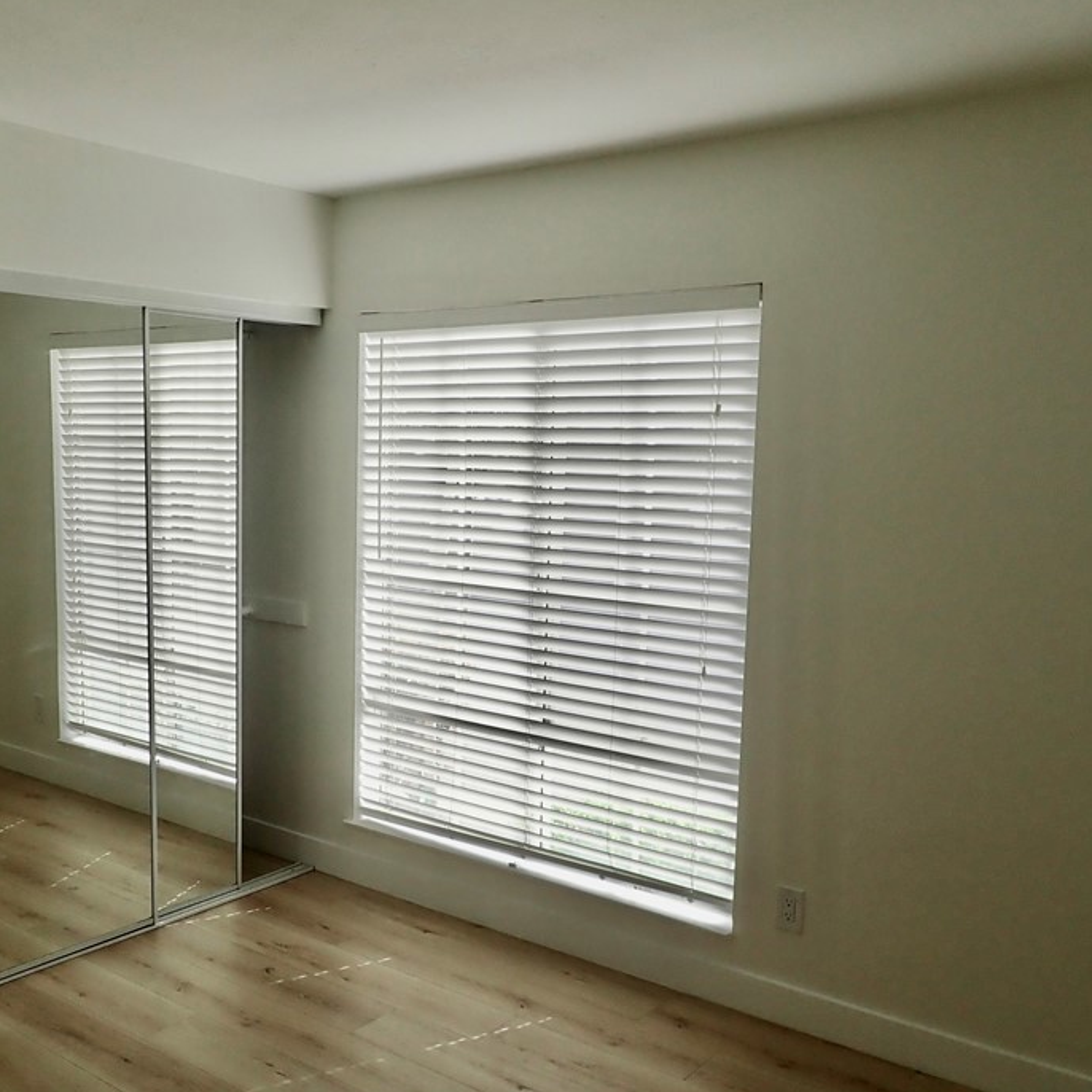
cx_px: 406
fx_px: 1178
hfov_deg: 49.2
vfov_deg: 49.7
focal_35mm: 33
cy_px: 599
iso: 100
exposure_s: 1/250
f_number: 2.8
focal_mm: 4.5
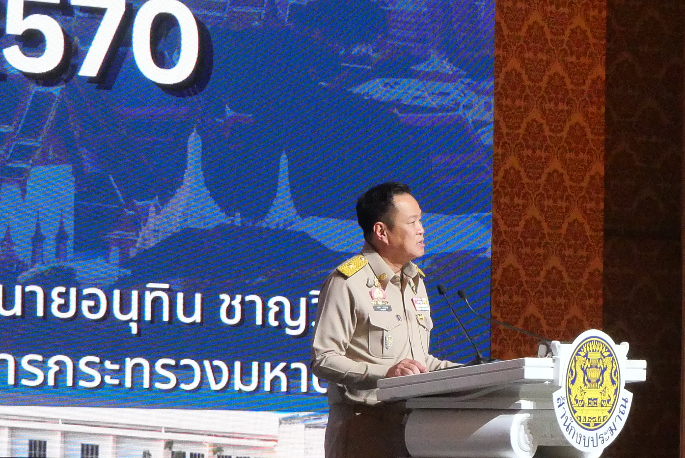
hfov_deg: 6.2
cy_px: 218
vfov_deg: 4.2
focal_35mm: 330
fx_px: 6283
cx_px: 356
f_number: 7.1
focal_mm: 60
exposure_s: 1/160
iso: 4000
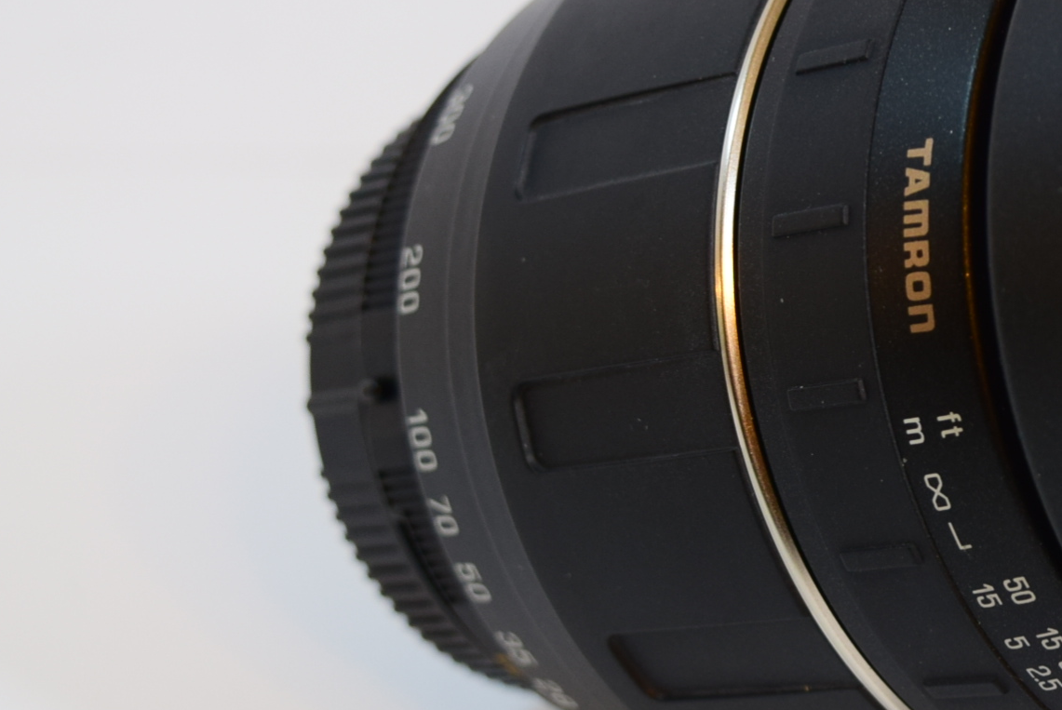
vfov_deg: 11.6
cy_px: 392
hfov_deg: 16.7
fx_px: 3484
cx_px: 1200
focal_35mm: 118
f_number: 7.1
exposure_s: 1/30
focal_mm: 30
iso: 400
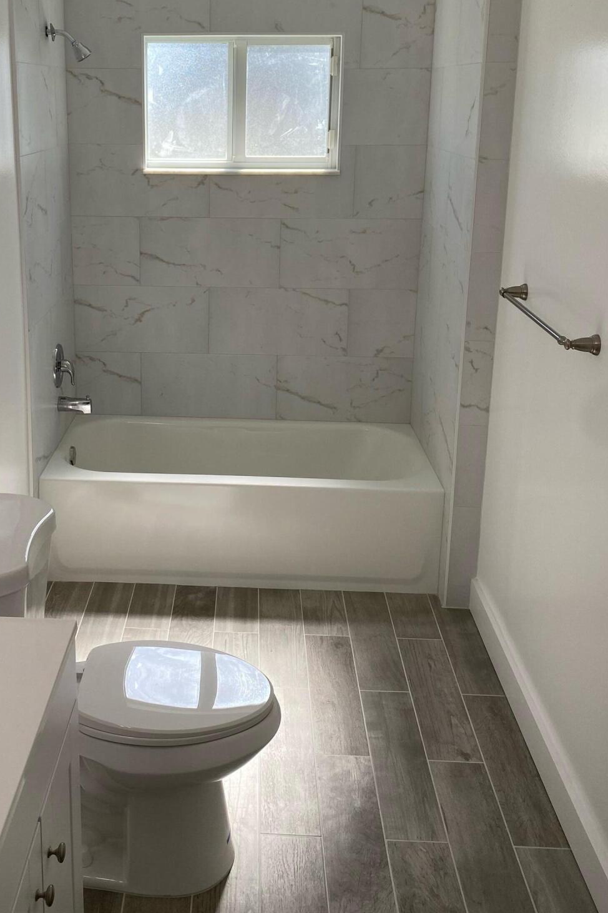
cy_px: 318
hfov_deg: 35.5
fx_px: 938
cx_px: 199
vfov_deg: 51.1
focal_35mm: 37
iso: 32
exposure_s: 1/477
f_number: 1.8
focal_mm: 4.25
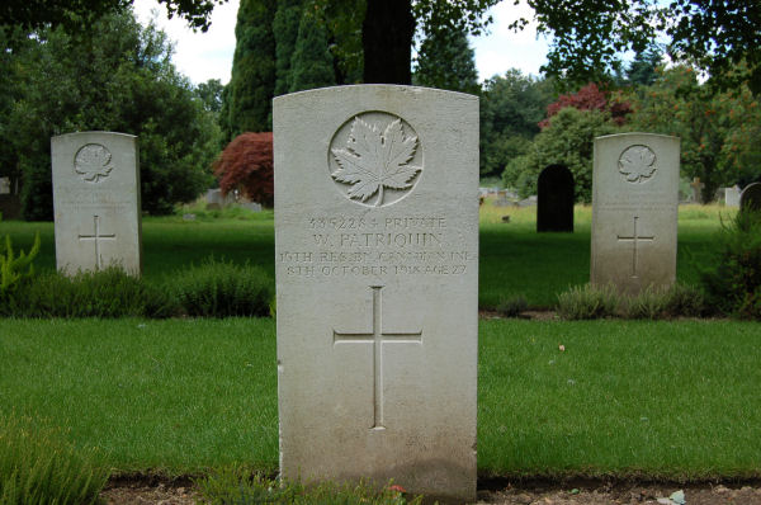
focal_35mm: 46
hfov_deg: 42.4
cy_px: 252
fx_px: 981
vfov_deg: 28.8
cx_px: 380
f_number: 7.1
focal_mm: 31
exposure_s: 1/200
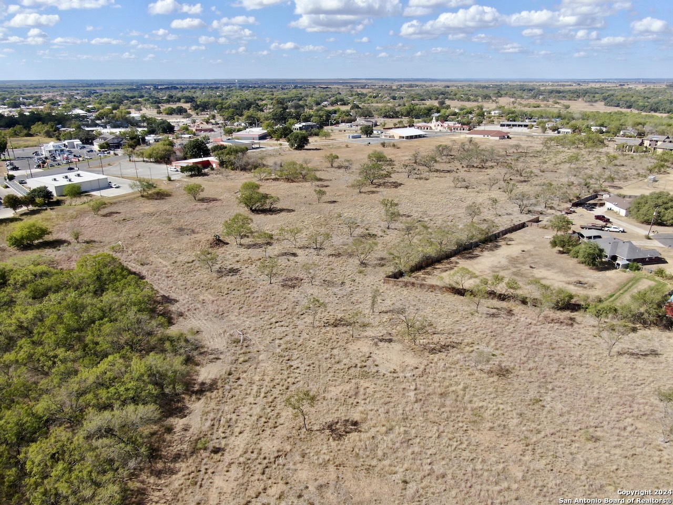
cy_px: 252
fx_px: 467
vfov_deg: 56.8
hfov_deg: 71.6
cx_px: 336
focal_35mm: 24
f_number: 2.8
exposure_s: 1/1250
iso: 100
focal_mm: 4.39
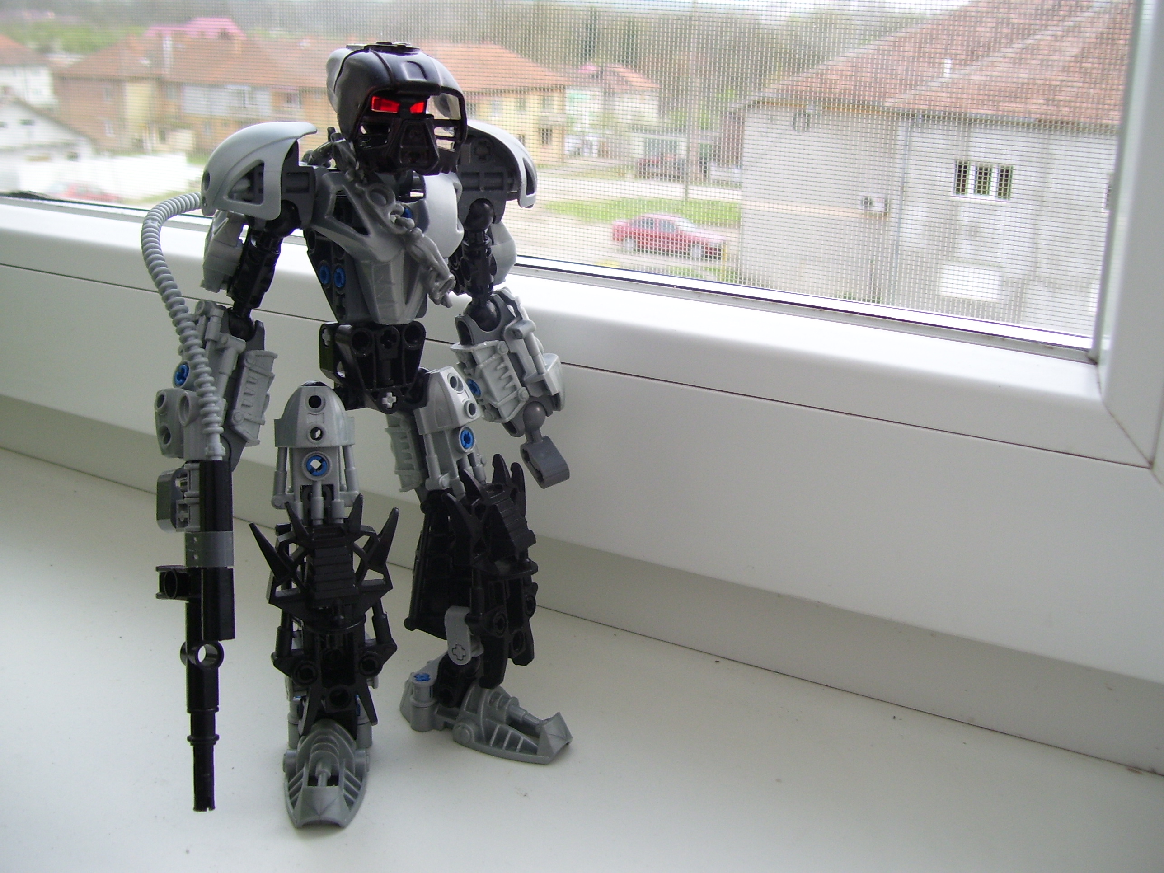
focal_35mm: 37
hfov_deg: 50.1
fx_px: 1244
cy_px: 436
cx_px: 582
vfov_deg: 38.7
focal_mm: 6
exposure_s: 1/125
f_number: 2.7
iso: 80
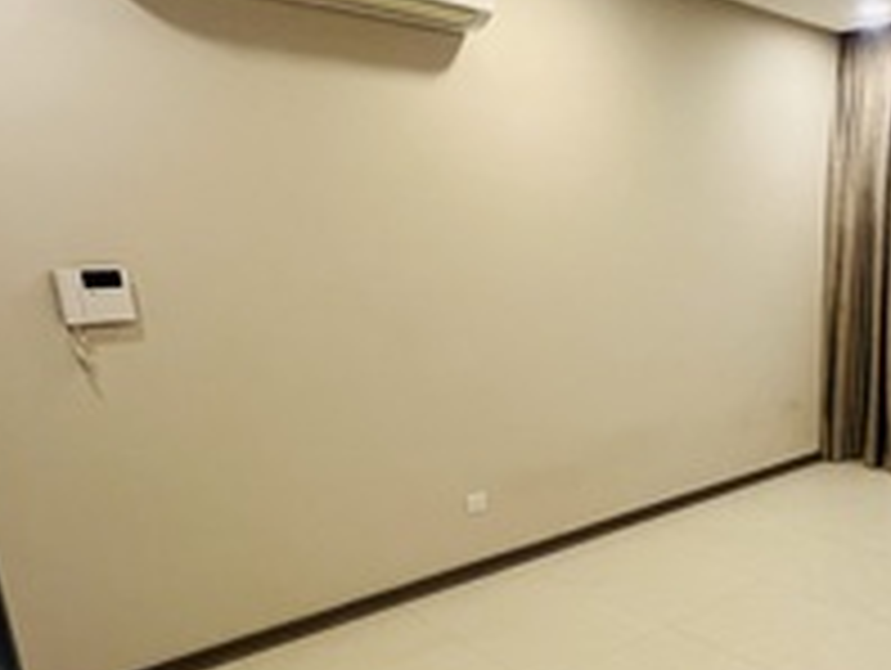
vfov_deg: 46.4
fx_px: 773
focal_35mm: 30
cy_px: 429
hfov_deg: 50.8
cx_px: 848
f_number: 1.8
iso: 125
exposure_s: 1/50
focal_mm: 1.57
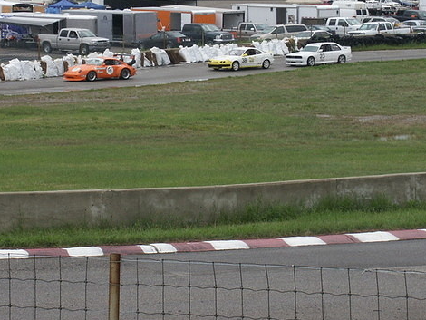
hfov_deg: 10.8
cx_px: 141
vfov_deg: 8.2
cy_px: 79
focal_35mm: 182
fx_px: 2241
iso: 100
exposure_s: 1/350
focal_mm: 26.58
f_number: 5.6
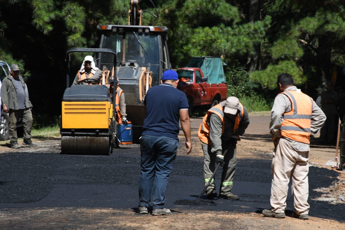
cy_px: 115
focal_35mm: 210
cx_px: 172
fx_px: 2012
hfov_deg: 9.8
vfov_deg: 6.5
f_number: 13
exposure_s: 1/100
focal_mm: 140
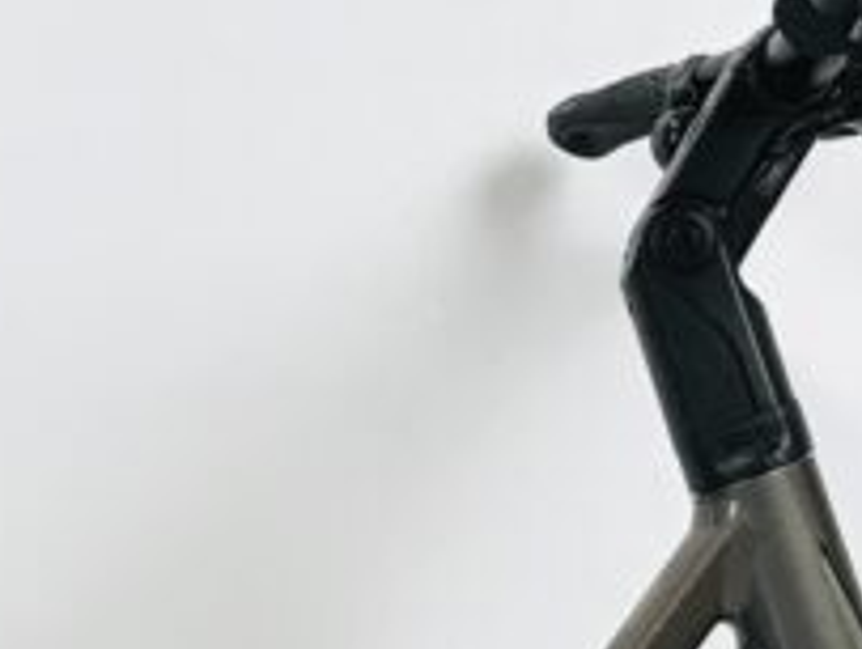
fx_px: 3517
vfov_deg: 10.0
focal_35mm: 141
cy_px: 1145
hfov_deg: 13.8
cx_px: 72
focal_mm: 3.99
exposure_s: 1/33
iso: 25
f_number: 1.8
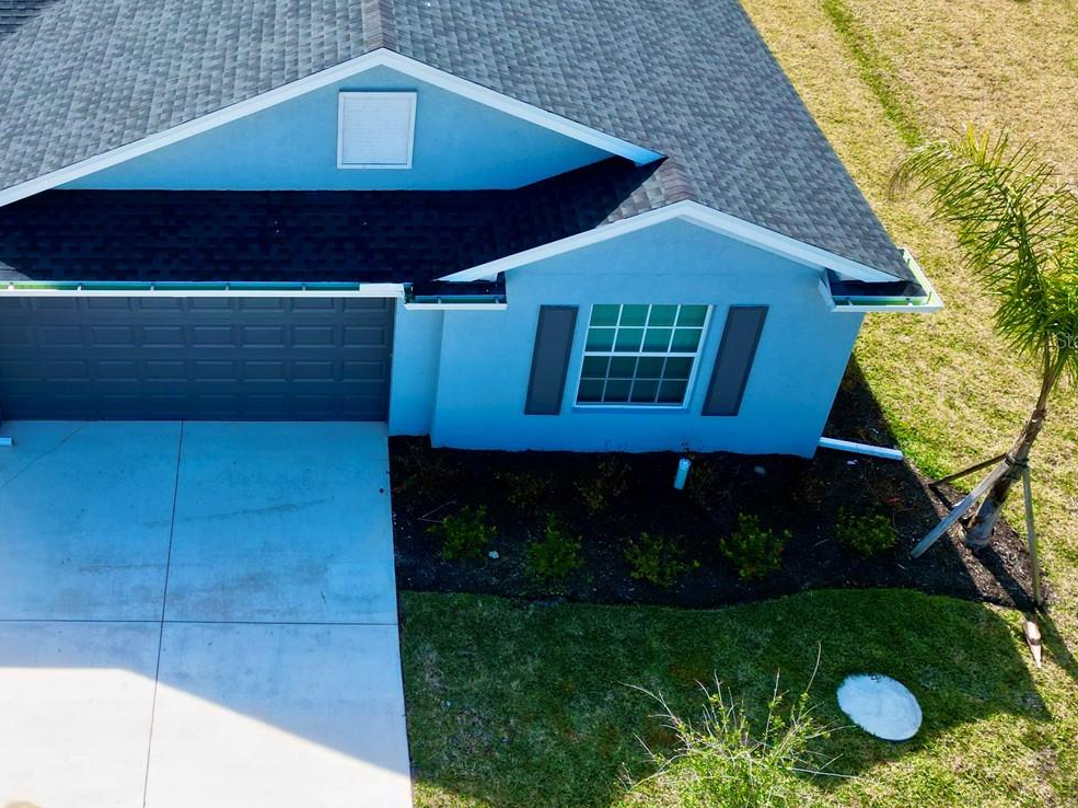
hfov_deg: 46.3
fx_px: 1214
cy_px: 339
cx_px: 282
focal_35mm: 39
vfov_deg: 36.7
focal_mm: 6.72
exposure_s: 1/2500
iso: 200
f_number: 1.7
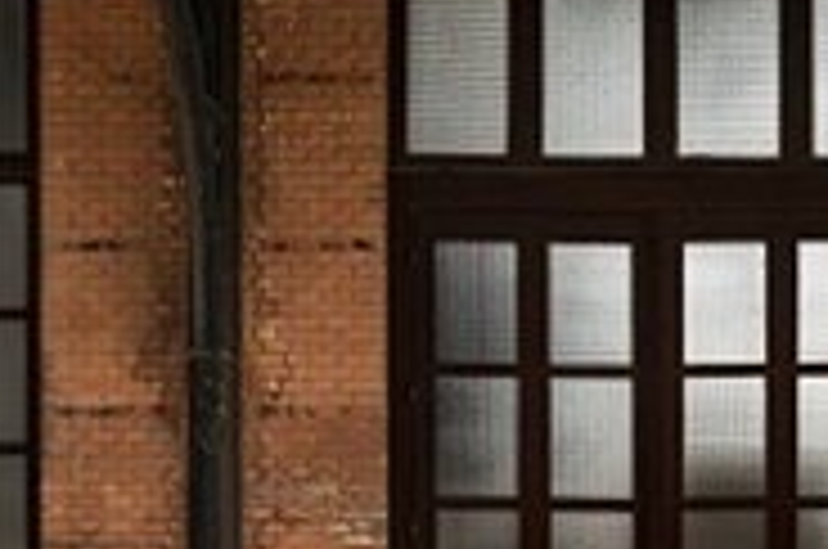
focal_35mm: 188
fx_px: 4316
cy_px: 266
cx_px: 1076
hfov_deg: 10.7
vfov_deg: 7.3
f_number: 5.6
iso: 100
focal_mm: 50
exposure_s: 1/200
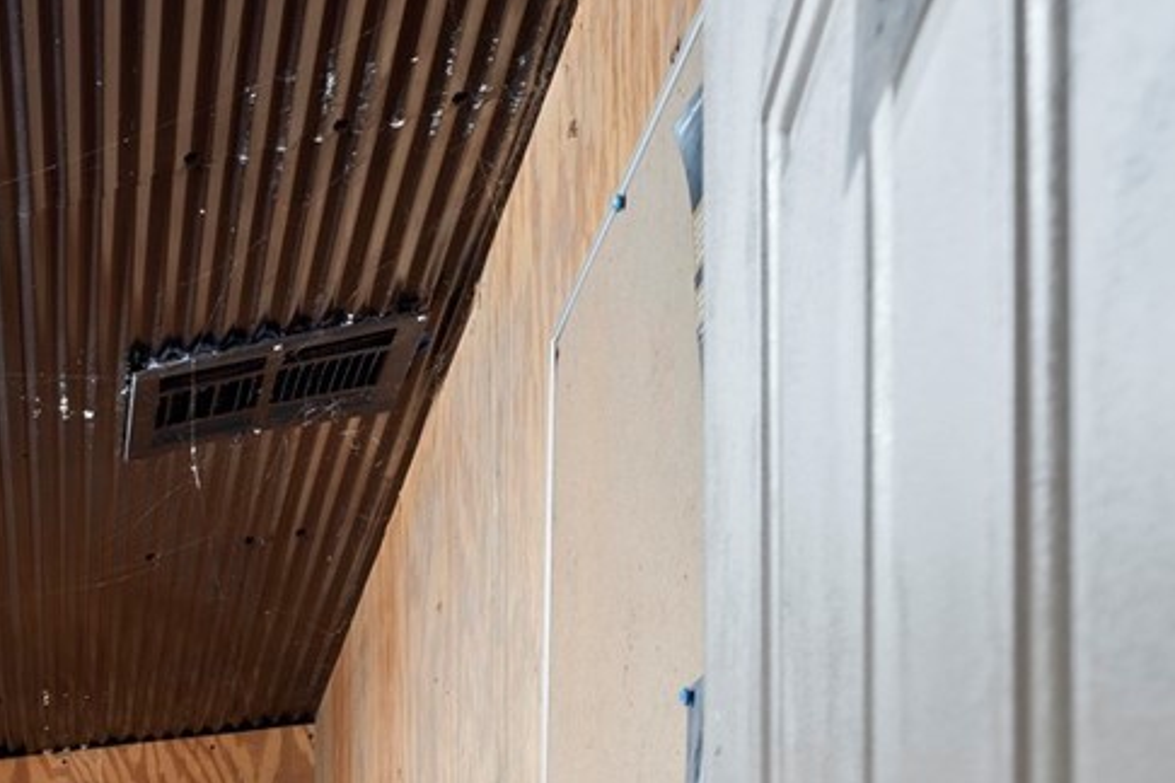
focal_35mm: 67
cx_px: -1023
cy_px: 1384
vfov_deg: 17.0
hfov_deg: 20.1
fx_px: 2187
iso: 160
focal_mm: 16
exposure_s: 2
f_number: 8
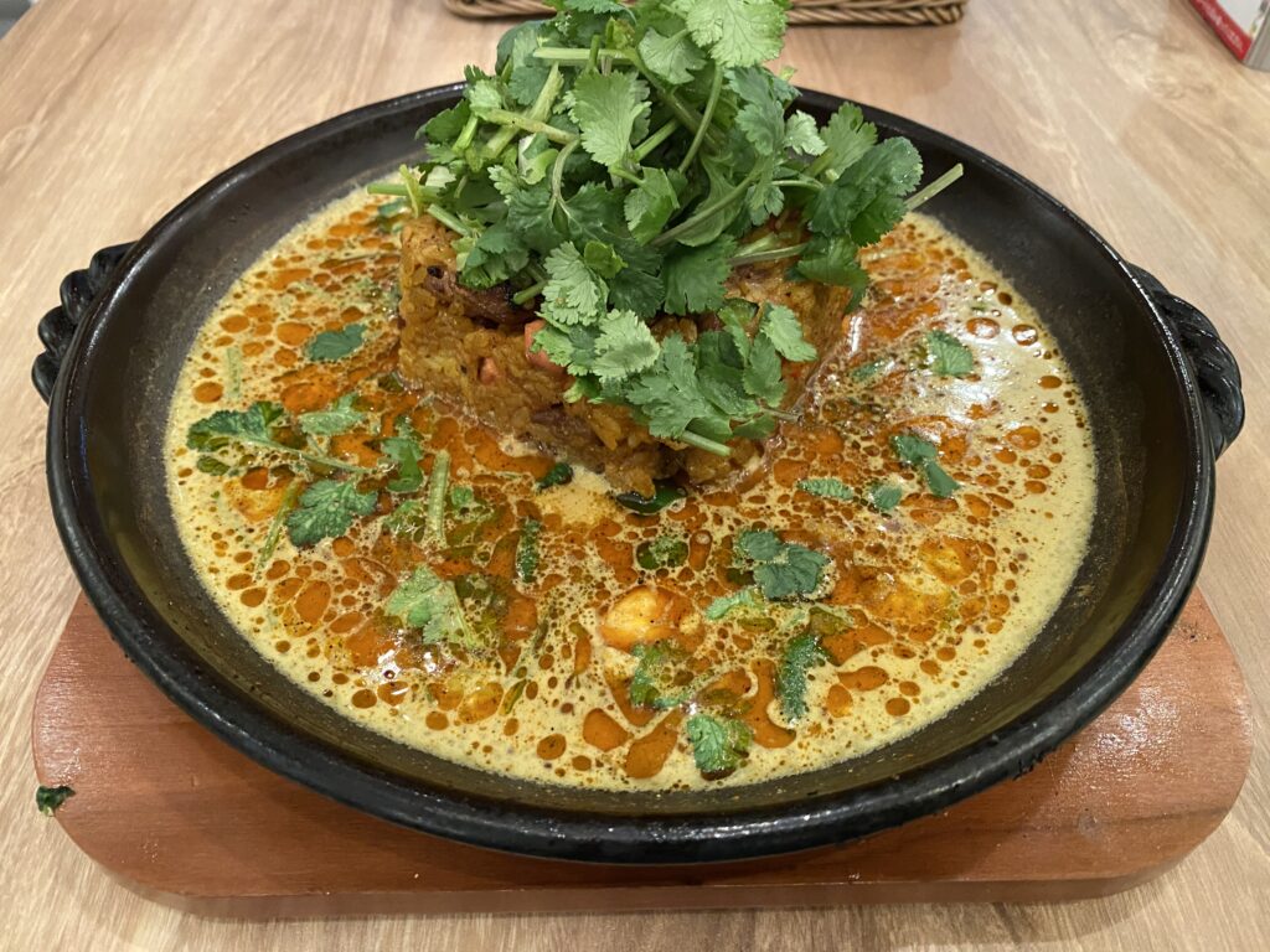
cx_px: 635
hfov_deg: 67.3
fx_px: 954
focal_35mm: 26
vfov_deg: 53.1
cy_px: 476
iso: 500
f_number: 1.8
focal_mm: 4.25
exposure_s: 1/33
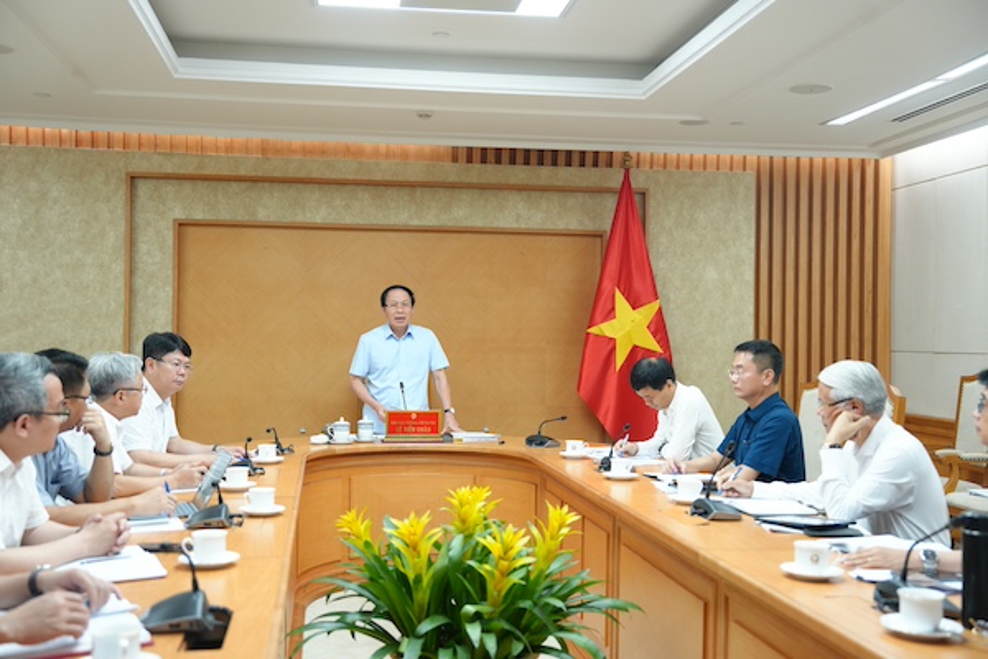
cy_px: 330
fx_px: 1098
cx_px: 494
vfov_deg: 33.4
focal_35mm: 40
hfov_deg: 48.5
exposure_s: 1/160
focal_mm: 40
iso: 1250
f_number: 2.8
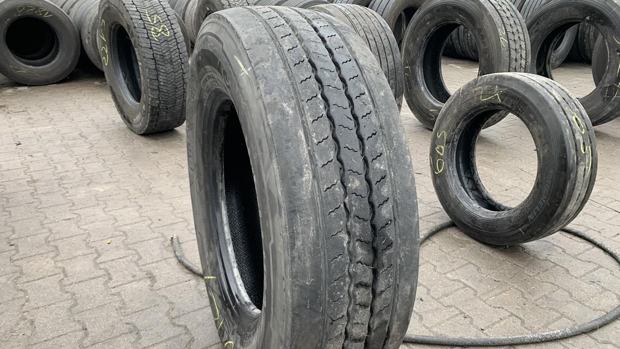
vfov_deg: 40.0
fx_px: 477
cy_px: 206
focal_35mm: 29
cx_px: 312
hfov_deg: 66.1
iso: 100
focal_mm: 4.25
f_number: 1.8
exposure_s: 1/121
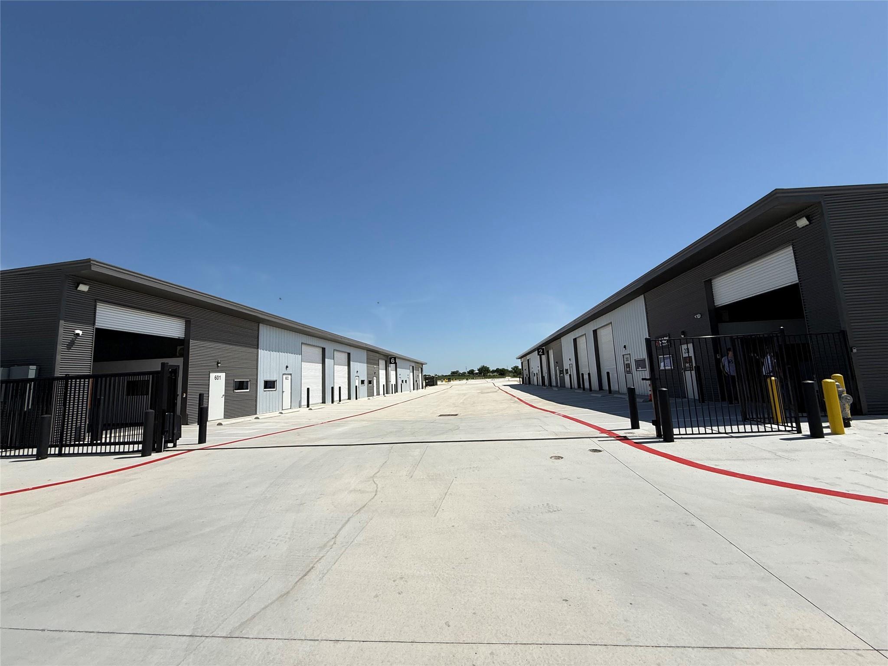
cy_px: 333
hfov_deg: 102.1
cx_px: 444
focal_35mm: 14
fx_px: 359
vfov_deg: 85.7
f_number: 2.2
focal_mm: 2.22
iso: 50
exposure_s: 1/5155
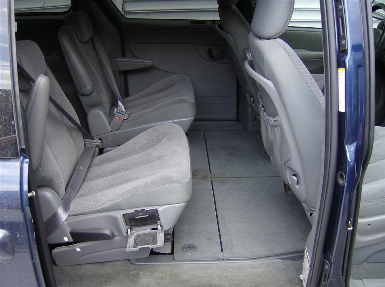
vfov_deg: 39.5
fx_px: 400
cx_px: 192
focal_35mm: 36
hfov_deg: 51.4
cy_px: 144
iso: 100
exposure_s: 1/147
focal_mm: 6
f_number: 2.8
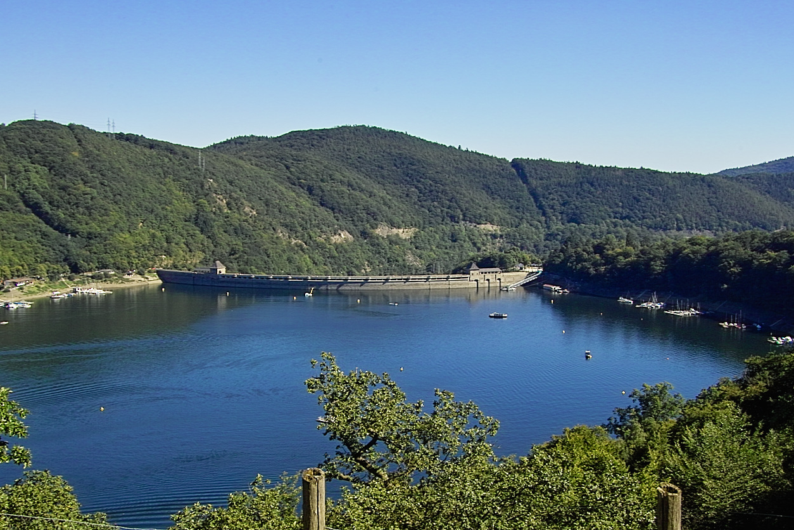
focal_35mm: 41
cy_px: 280
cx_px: 419
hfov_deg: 47.4
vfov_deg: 32.6
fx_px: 904
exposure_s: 1/250
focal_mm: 20
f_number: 8
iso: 100
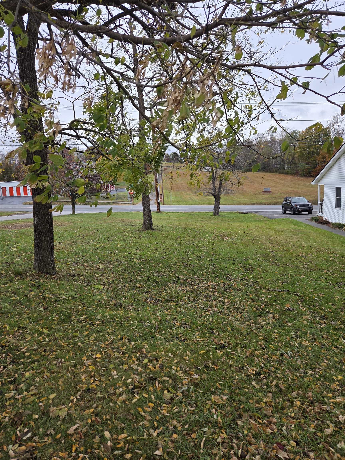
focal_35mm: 23
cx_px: 172
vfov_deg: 73.9
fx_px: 306
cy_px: 230
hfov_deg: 58.9
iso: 80
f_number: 1.8
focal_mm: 5.4
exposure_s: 1/788
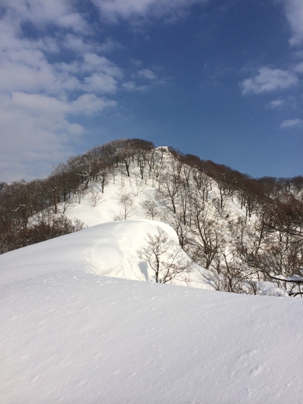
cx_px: 152
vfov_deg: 60.0
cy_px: 202
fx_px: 350
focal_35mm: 30
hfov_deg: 46.8
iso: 40
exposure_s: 1/6849
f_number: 2.2
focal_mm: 4.12
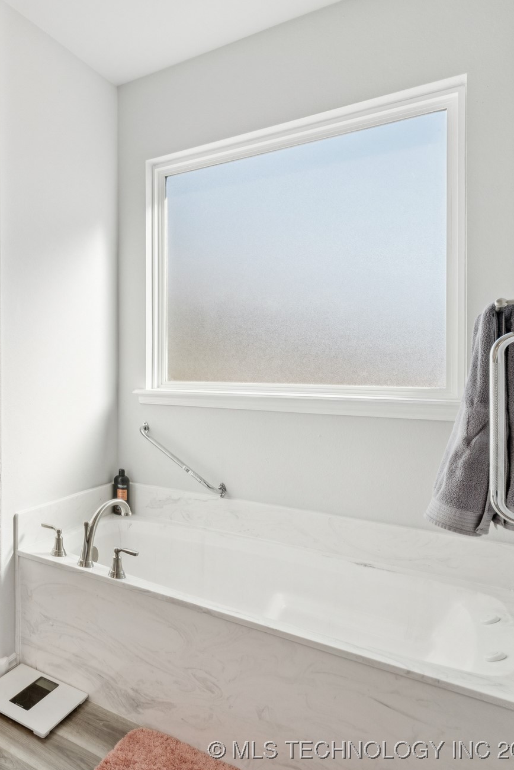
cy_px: 372
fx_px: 535
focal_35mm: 25
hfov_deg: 41.1
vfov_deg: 71.5
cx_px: -51
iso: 800
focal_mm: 16
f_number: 8
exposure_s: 1/400
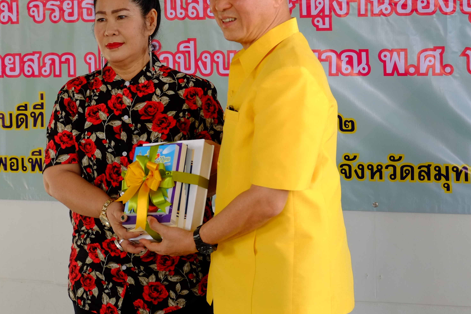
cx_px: 189
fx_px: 1321
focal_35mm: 101
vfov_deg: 13.5
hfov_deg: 20.2
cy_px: 64
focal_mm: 40.7
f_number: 4
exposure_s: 1/320
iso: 800
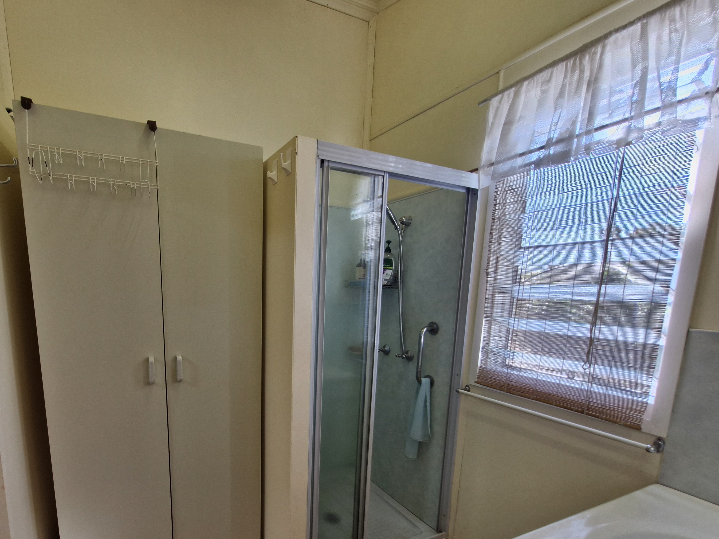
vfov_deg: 73.0
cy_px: 349
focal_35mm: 17
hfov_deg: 90.2
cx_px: 297
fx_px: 353
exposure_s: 1/50
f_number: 2.2
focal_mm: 1.74
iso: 50
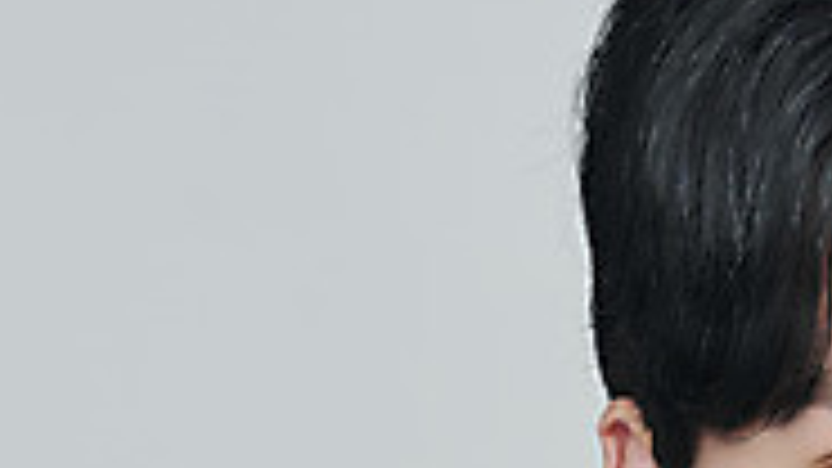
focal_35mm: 678
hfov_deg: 3.2
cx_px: 992
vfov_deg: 1.8
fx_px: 14955
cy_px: 580
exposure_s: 1/125
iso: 64
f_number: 7.1
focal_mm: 200
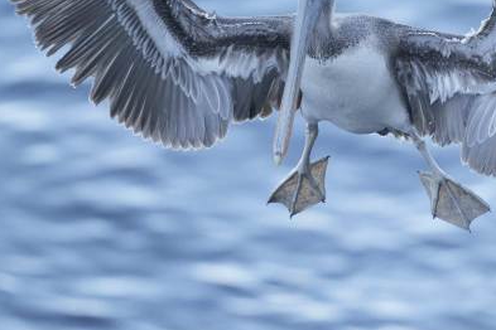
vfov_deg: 1.6
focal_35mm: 854
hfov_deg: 2.4
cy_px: 70
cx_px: 439
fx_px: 11765
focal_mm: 420
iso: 3200
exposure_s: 1/2000
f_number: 4
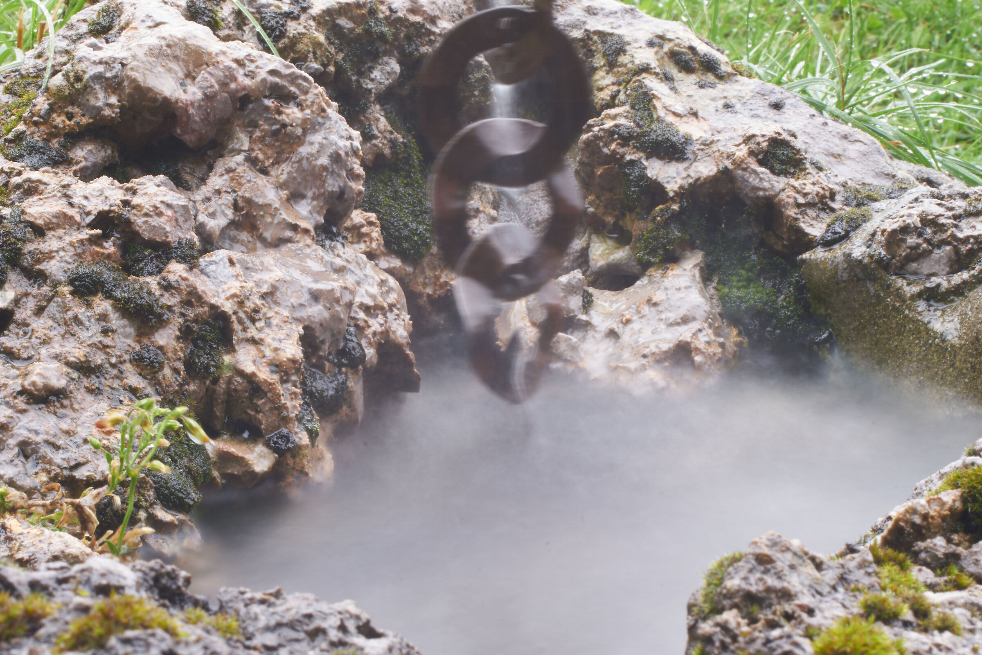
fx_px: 3273
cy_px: 328
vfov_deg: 11.4
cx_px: 491
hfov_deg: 17.1
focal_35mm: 120
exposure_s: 5
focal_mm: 80
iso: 50
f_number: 32
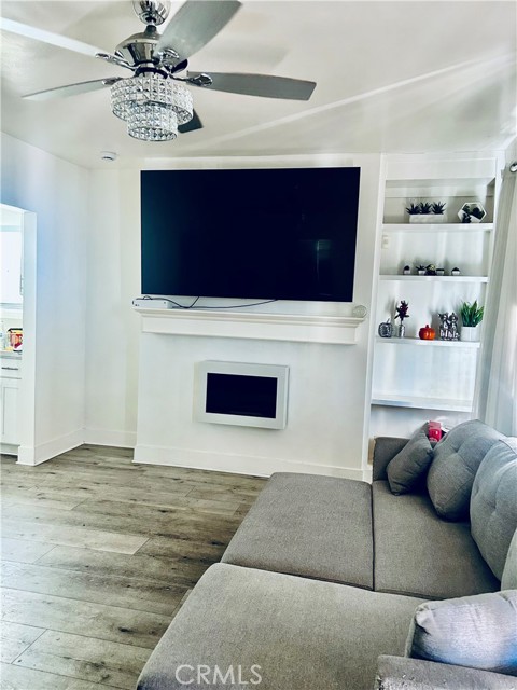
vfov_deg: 67.3
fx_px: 518
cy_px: 345
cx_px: 258
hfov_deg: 53.1
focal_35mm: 26
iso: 320
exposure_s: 1/60
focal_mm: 5.7
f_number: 1.5
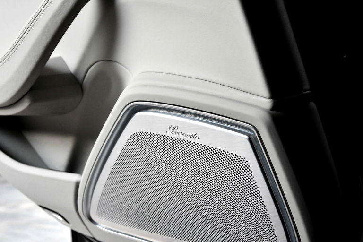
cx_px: 182
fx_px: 484
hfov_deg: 41.1
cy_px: 121
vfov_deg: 28.1
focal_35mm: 48
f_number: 5.6
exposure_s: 1/100
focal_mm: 32
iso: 1600
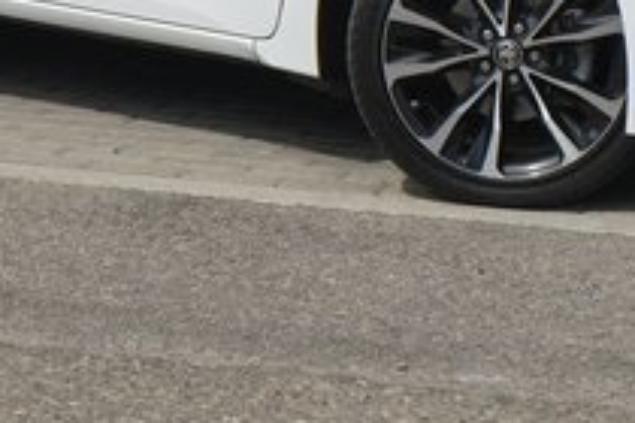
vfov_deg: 9.3
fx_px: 2575
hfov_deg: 14.1
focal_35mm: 146
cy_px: -113
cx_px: 311
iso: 1000
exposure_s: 1/2500
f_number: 10
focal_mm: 48
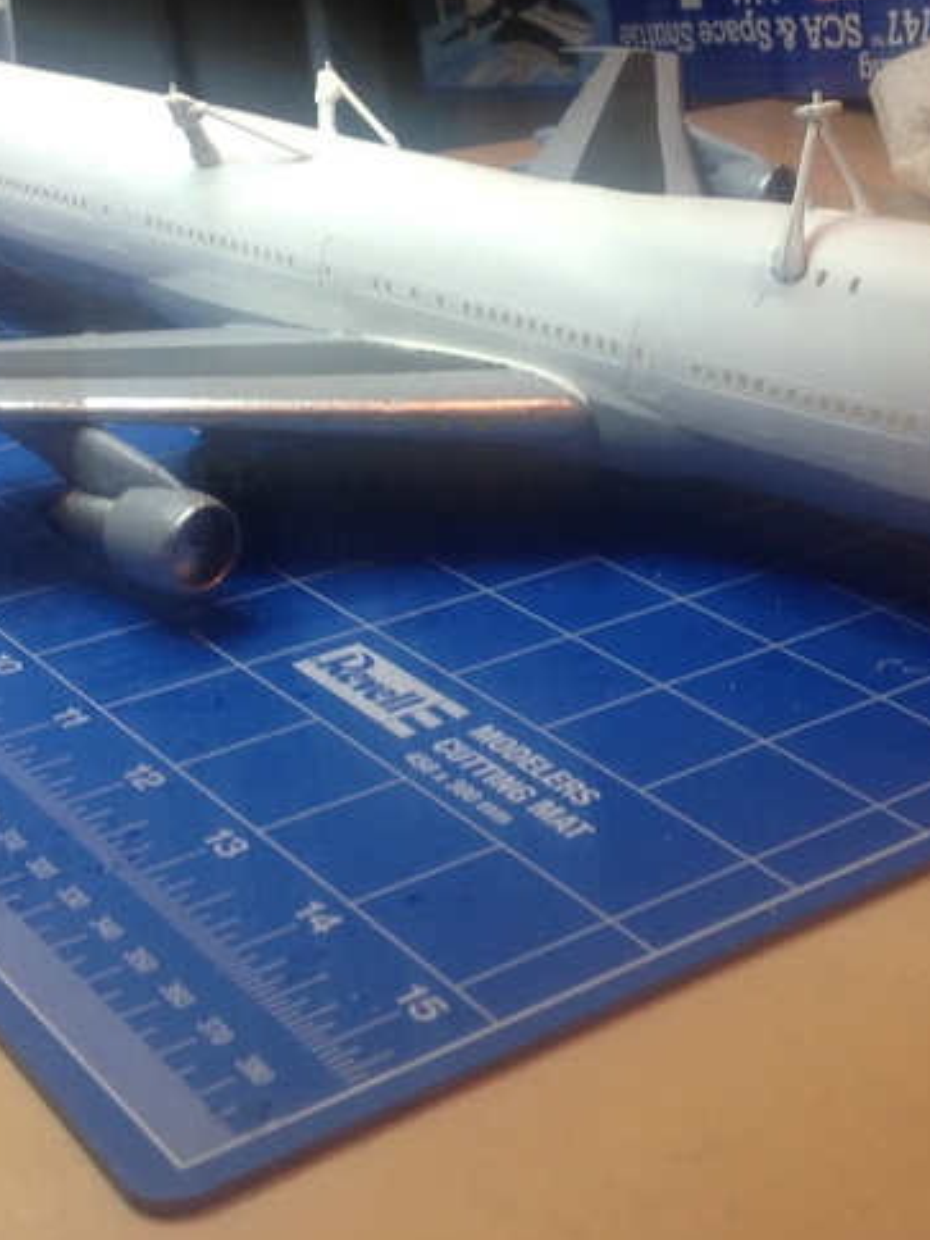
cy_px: 451
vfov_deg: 29.7
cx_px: 646
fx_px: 2328
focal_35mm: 65
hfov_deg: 22.5
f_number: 2.4
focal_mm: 4.28
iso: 64
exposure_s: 1/33
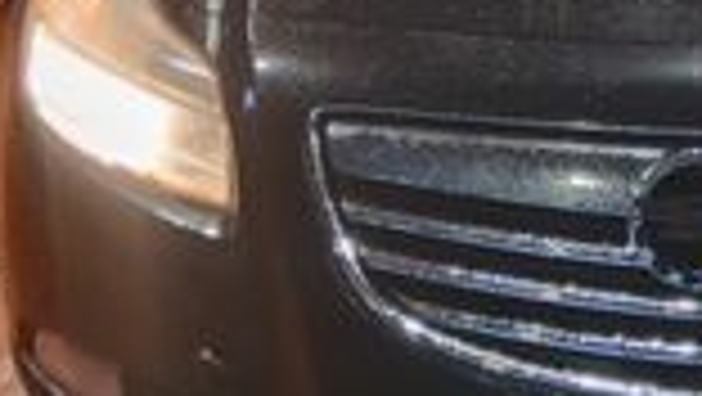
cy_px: -171
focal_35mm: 109
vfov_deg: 10.8
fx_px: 2030
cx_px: 675
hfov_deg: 19.2
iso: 200
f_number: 2
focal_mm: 3.08
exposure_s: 1/50
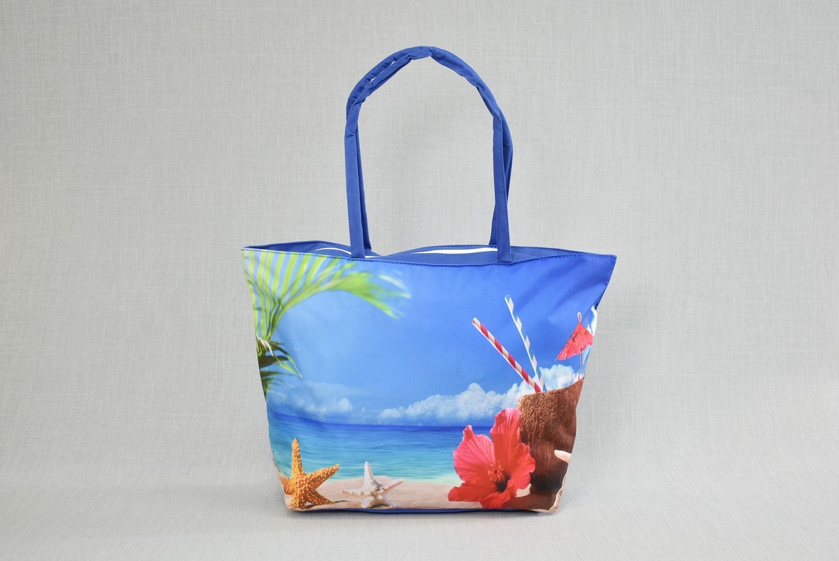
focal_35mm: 54
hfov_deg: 36.8
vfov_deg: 25.1
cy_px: 280
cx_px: 420
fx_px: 1260
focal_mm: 36
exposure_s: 1/6
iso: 100
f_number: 4.8
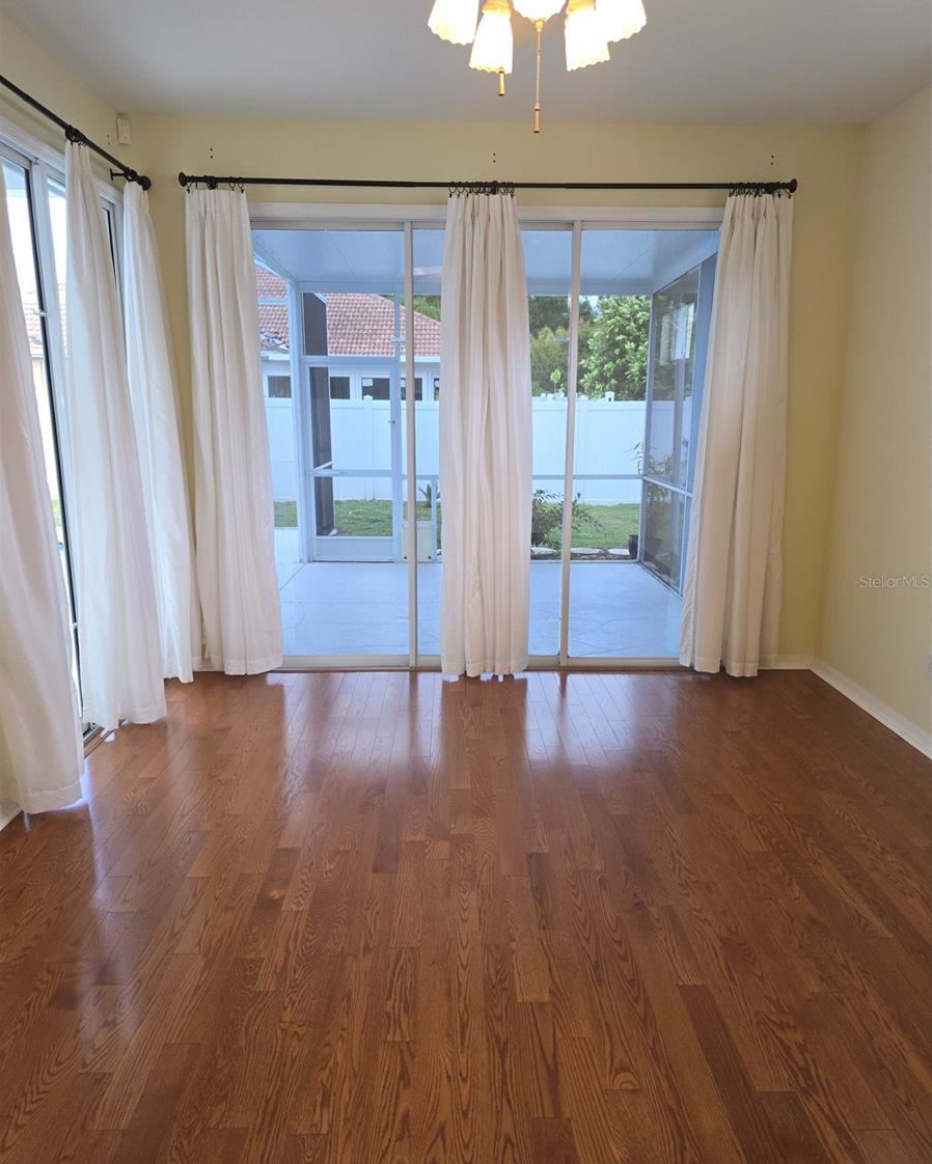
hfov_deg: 58.8
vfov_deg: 70.3
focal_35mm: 24
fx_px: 827
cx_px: 466
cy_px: 581
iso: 64
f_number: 1.7
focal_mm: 6.3
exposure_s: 1/60
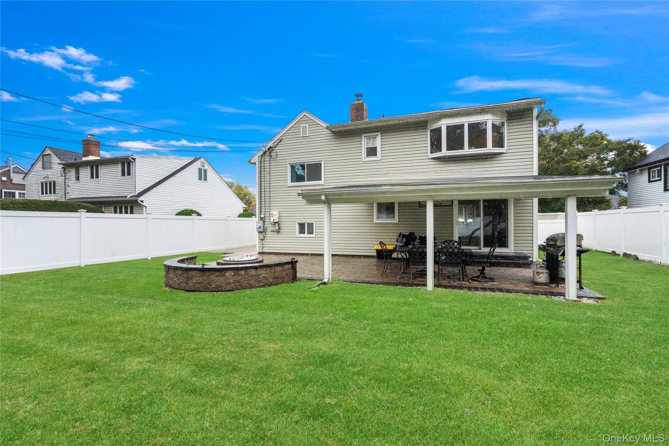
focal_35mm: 16
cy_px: 223
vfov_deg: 73.7
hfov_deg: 96.7
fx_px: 297
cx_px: 334
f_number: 7.1
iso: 1600
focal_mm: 16
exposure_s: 1/640
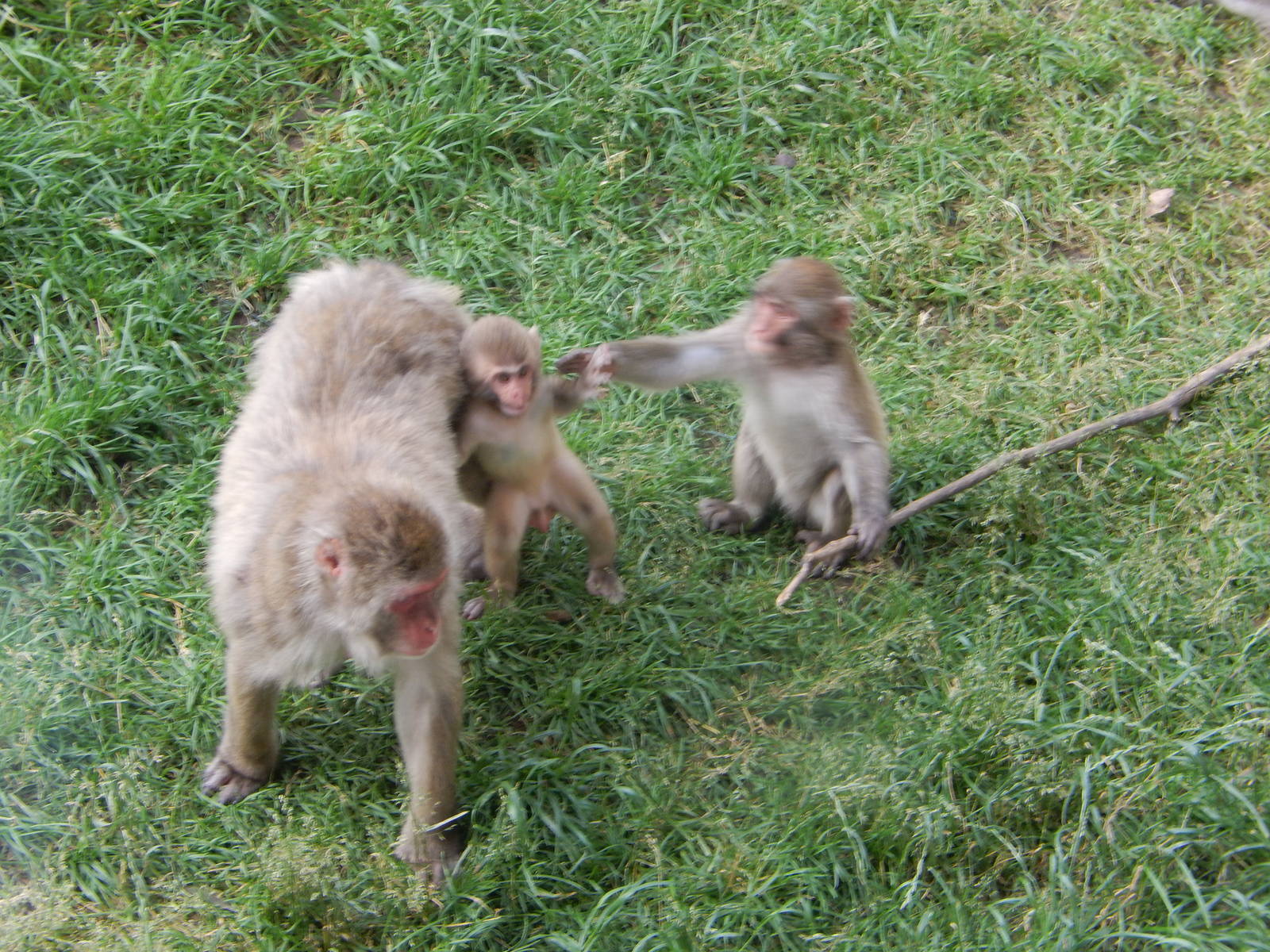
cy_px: 476
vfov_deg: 8.8
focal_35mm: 169
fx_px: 6200
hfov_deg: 11.7
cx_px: 635
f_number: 5.7
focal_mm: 30.3
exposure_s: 1/30
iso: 160
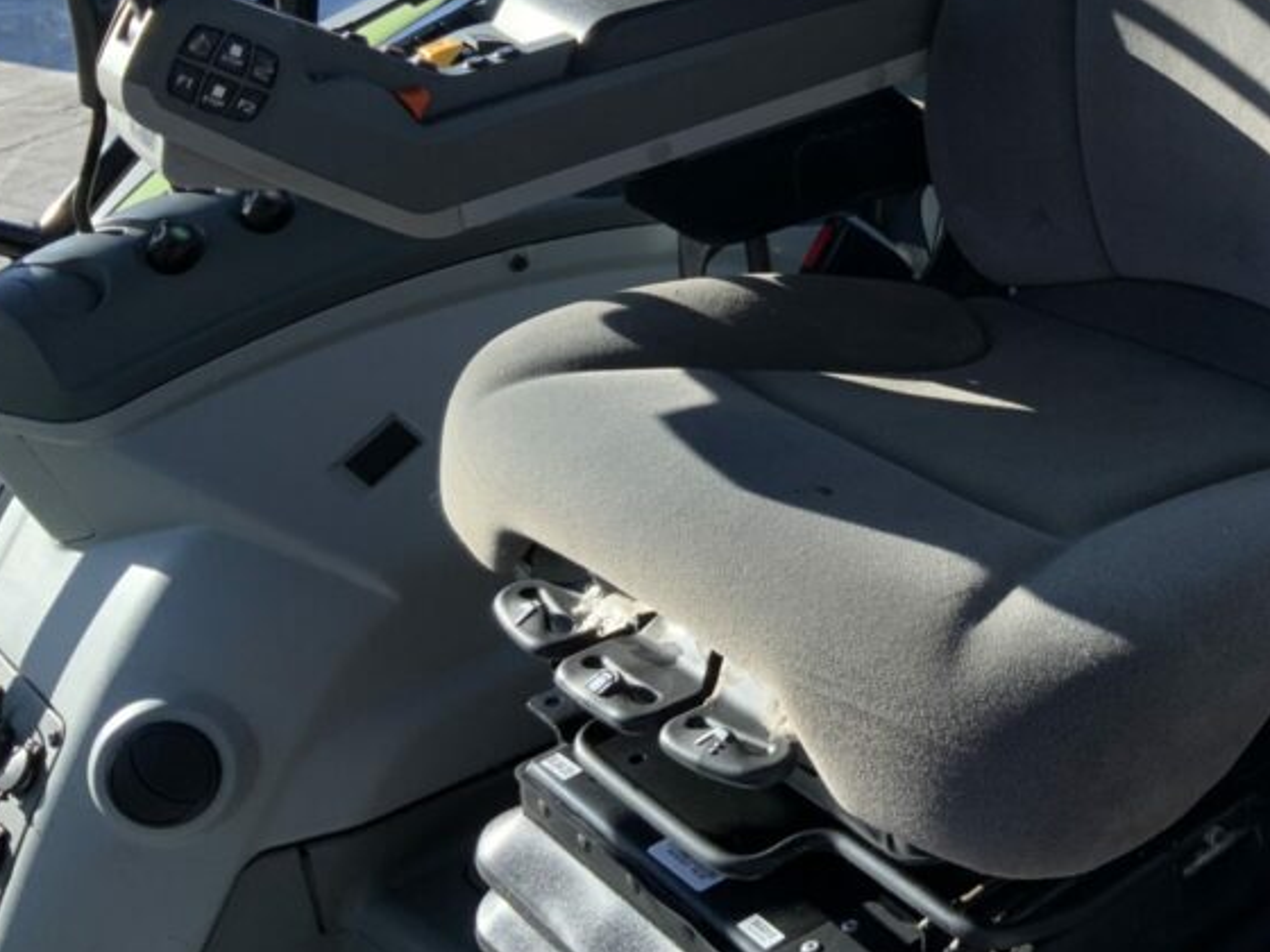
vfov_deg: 27.2
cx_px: 1129
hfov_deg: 34.3
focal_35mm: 53
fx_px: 1944
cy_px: 254
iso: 16
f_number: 1.8
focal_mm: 3
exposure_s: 1/297
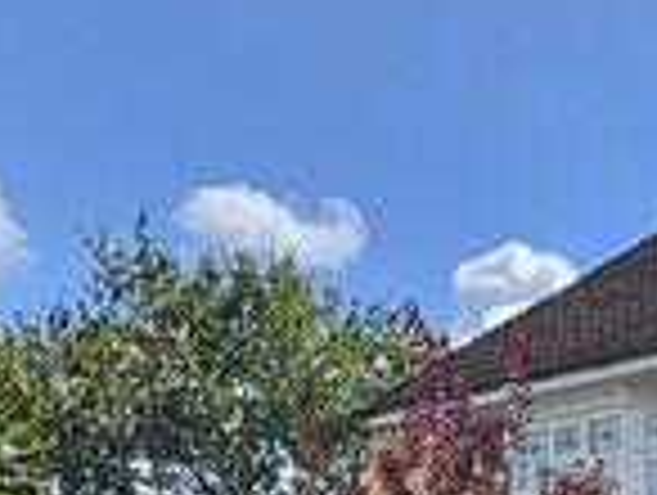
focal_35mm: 91
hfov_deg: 20.4
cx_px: 747
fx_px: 1730
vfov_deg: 14.4
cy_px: 882
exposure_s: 1/2463
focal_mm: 2.2
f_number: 2.2
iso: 50
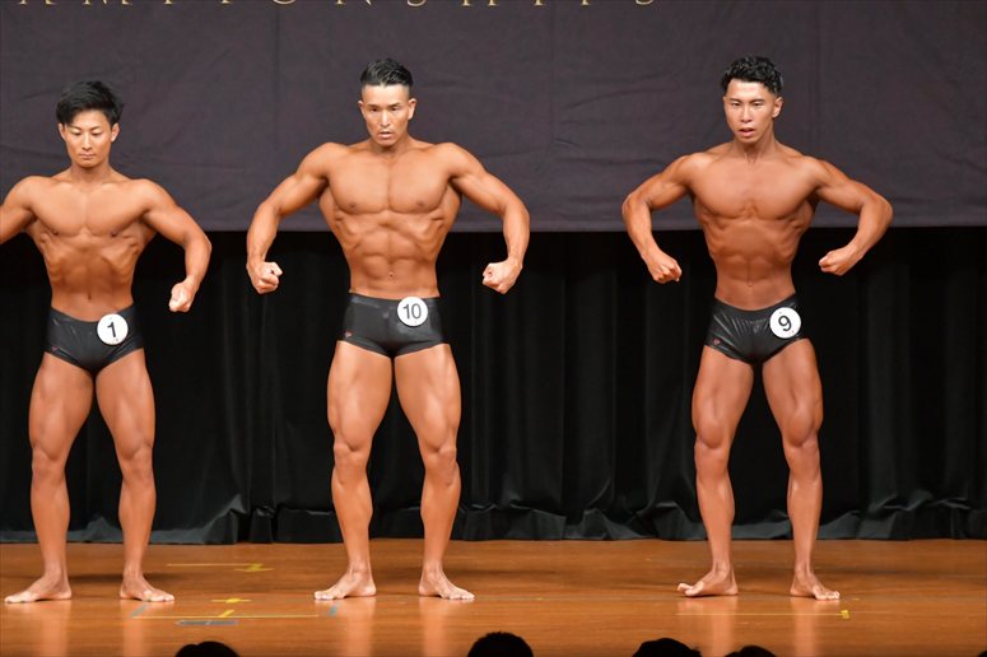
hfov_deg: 7.6
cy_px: 328
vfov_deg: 5.1
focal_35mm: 270
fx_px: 7399
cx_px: 494
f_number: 5.6
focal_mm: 180
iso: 6400
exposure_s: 1/400
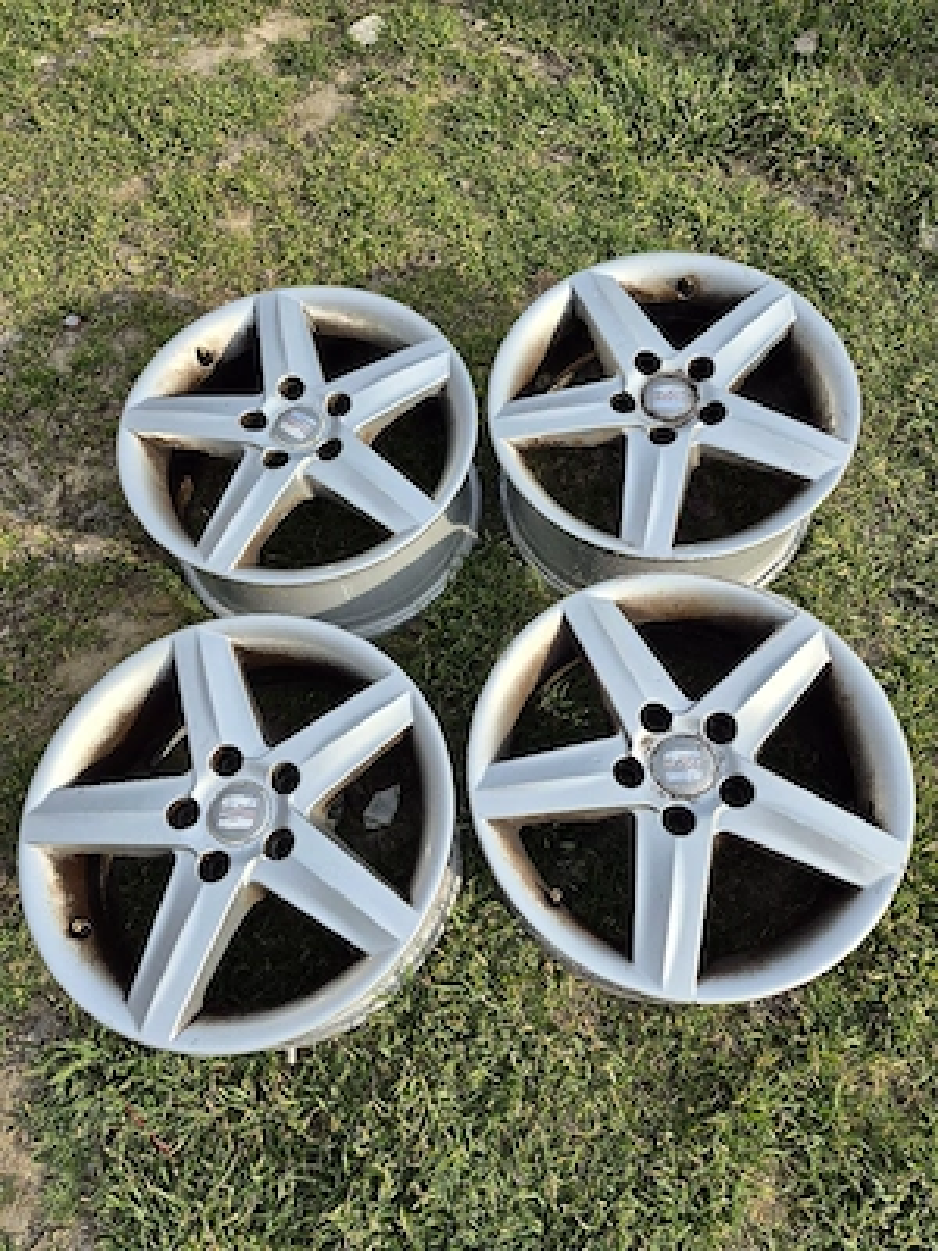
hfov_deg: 58.9
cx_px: 469
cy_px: 626
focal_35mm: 23
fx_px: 831
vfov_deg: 73.9
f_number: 1.8
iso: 25
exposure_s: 1/1667
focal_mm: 5.4
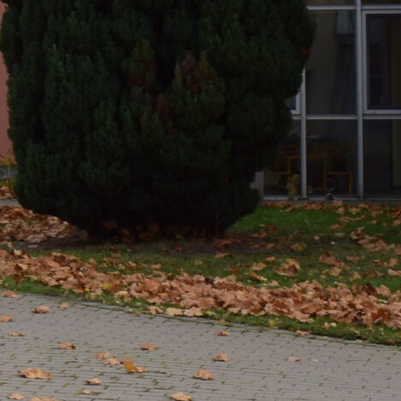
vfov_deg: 10.9
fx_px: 2088
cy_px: 34
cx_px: -517
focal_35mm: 159
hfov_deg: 9.8
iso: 100
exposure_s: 1/200
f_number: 8
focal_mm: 23
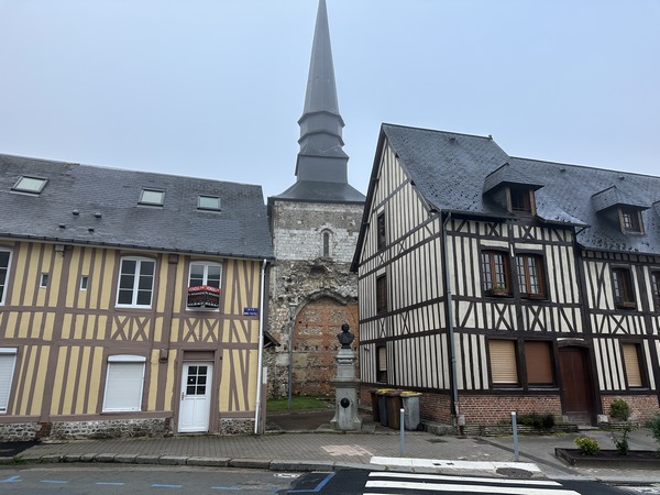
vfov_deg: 56.8
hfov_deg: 71.6
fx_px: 458
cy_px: 248
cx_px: 330
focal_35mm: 24
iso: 80
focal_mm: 6.86
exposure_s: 1/623
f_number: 1.78
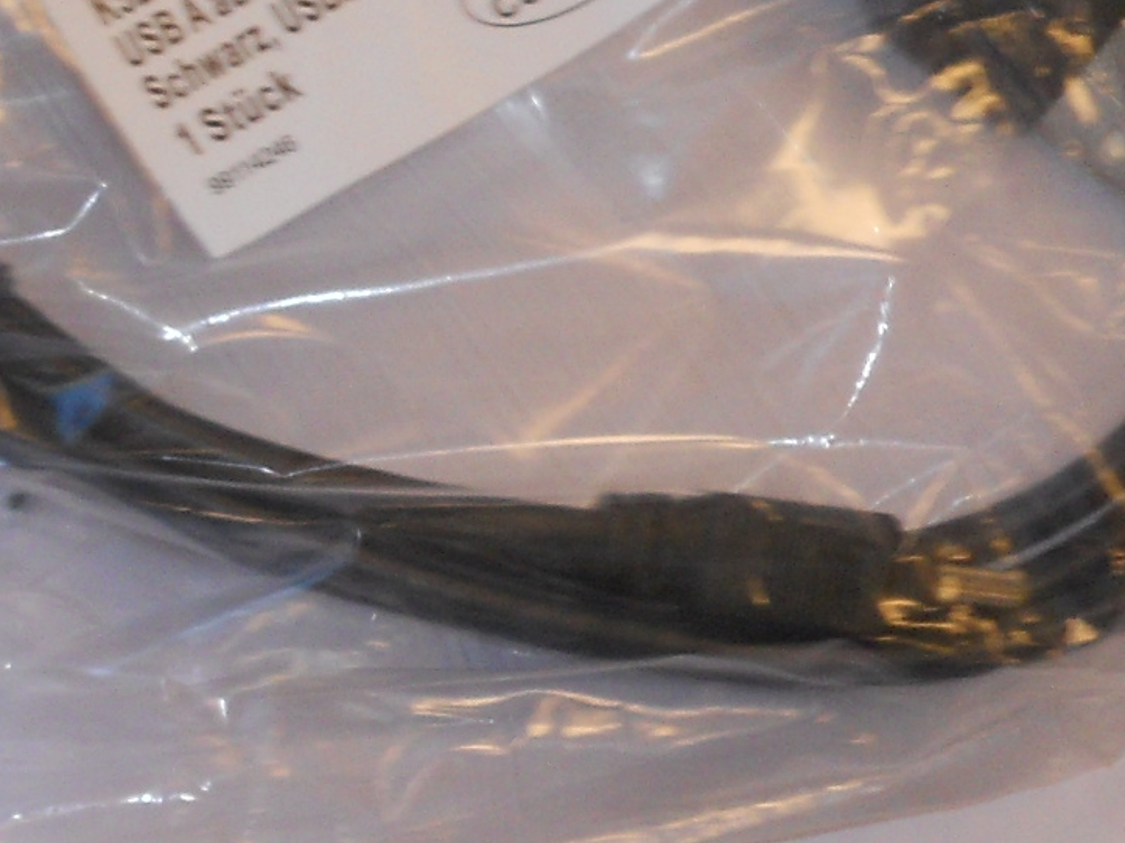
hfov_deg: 8.3
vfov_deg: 6.4
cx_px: -499
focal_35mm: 233
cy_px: 481
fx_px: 7571
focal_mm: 11.7
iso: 125
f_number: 5.3
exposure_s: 1/30
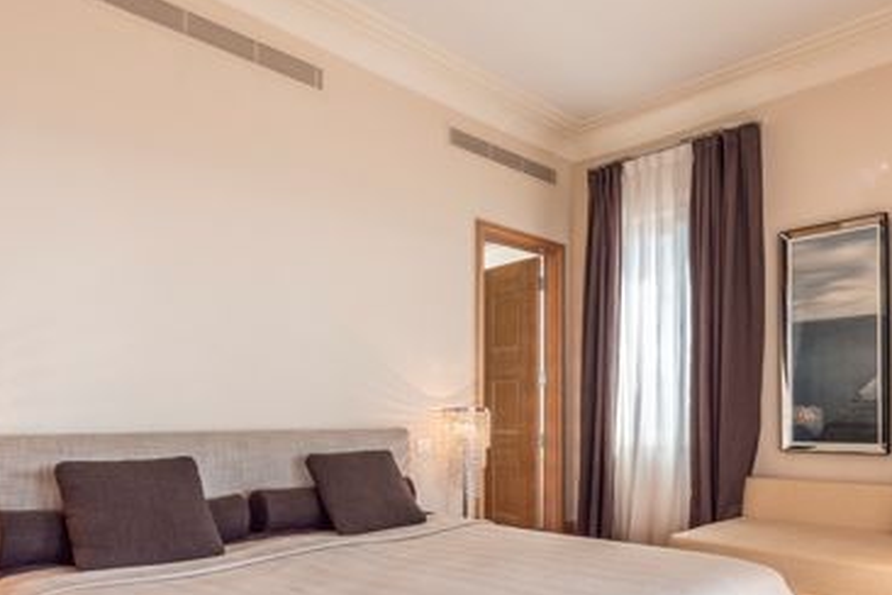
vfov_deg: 46.9
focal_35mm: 27
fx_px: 669
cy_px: 410
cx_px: 525
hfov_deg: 66.9
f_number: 5.6
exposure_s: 1/80
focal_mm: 14
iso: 100
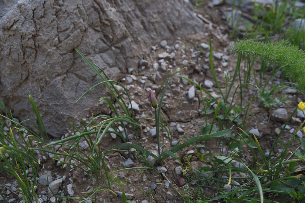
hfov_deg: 58.7
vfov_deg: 41.1
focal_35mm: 32
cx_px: 152
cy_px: 102
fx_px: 271
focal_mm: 32
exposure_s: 1/250
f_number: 5
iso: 250
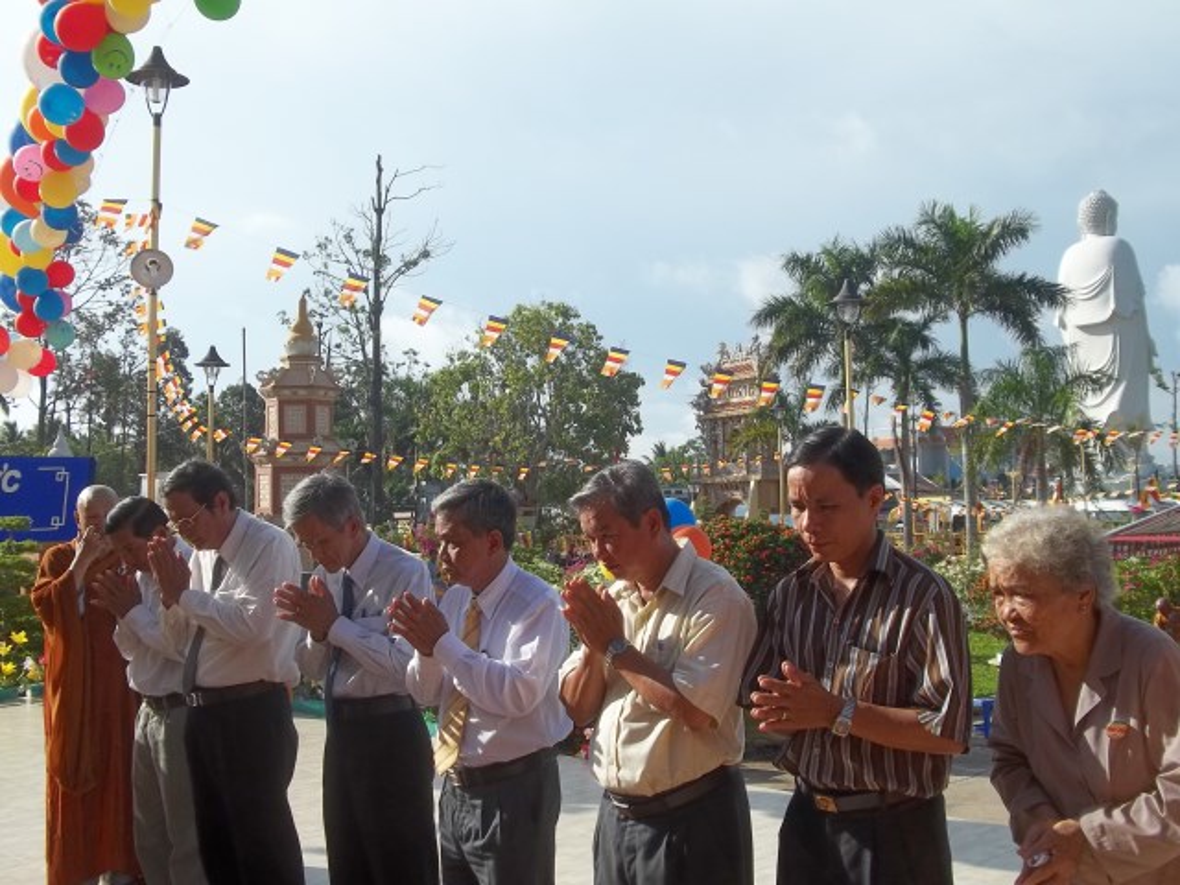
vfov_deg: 39.7
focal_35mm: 36
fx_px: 1227
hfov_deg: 51.4
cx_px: 590
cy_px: 442
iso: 64
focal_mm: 6.5
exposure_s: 1/160
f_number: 8
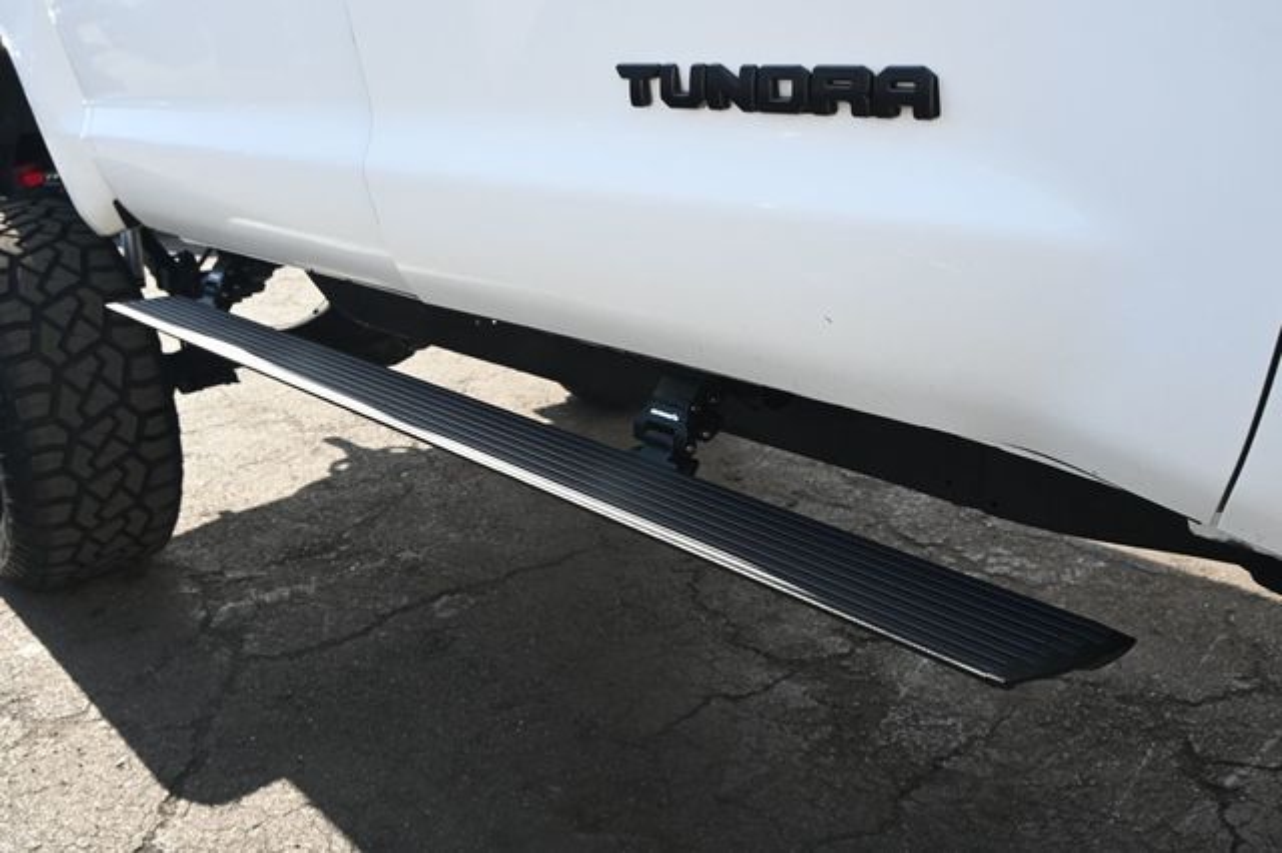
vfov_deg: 39.1
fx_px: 1201
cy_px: 426
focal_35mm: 34
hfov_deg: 56.2
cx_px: 641
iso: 200
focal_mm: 22.5
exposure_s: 1/250
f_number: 5.6
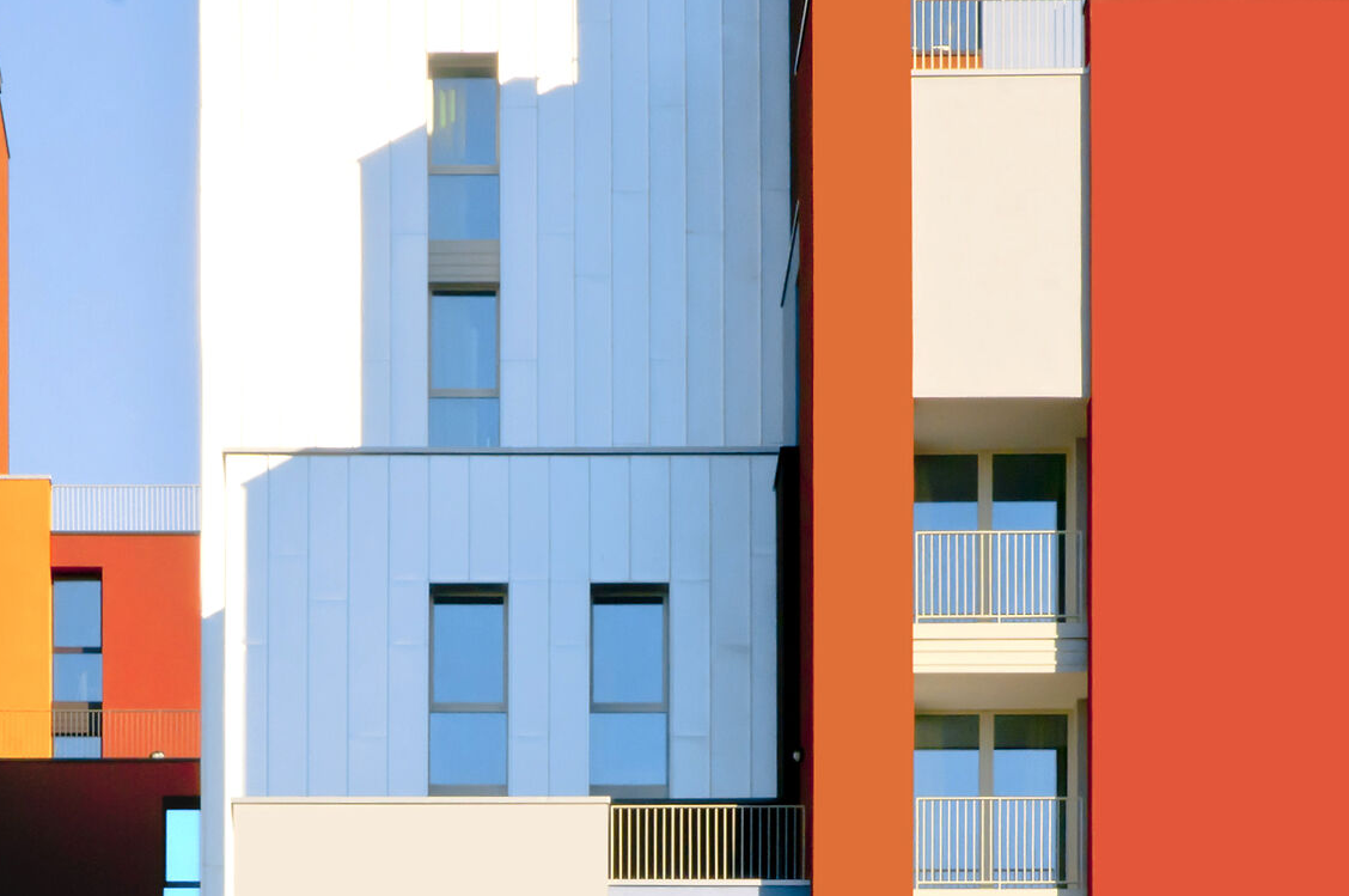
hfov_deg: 12.4
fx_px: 6212
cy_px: 947
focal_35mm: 166
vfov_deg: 8.2
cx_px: 374
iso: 200
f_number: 18
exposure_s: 1/250
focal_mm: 52
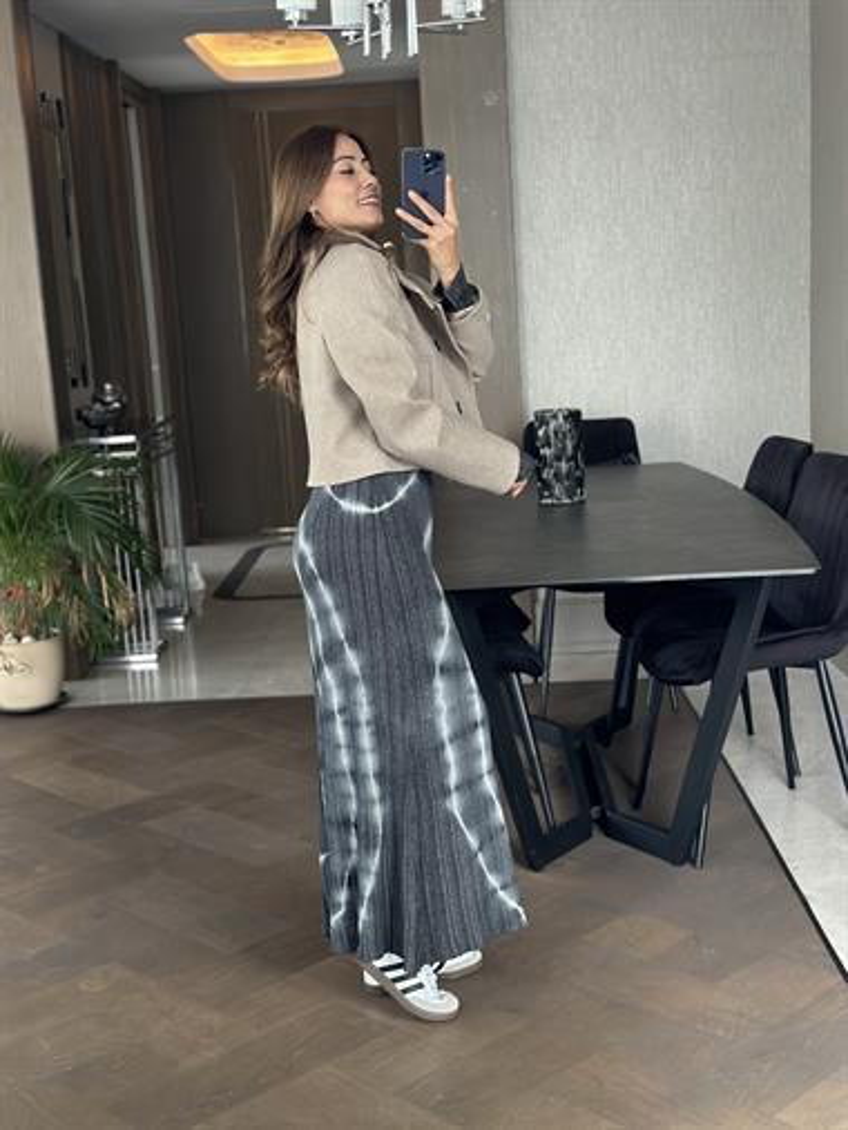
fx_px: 1567
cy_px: 565
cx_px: 424
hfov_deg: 30.3
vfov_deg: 39.6
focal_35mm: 48
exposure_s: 1/60
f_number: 1.78
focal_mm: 6.86
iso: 320
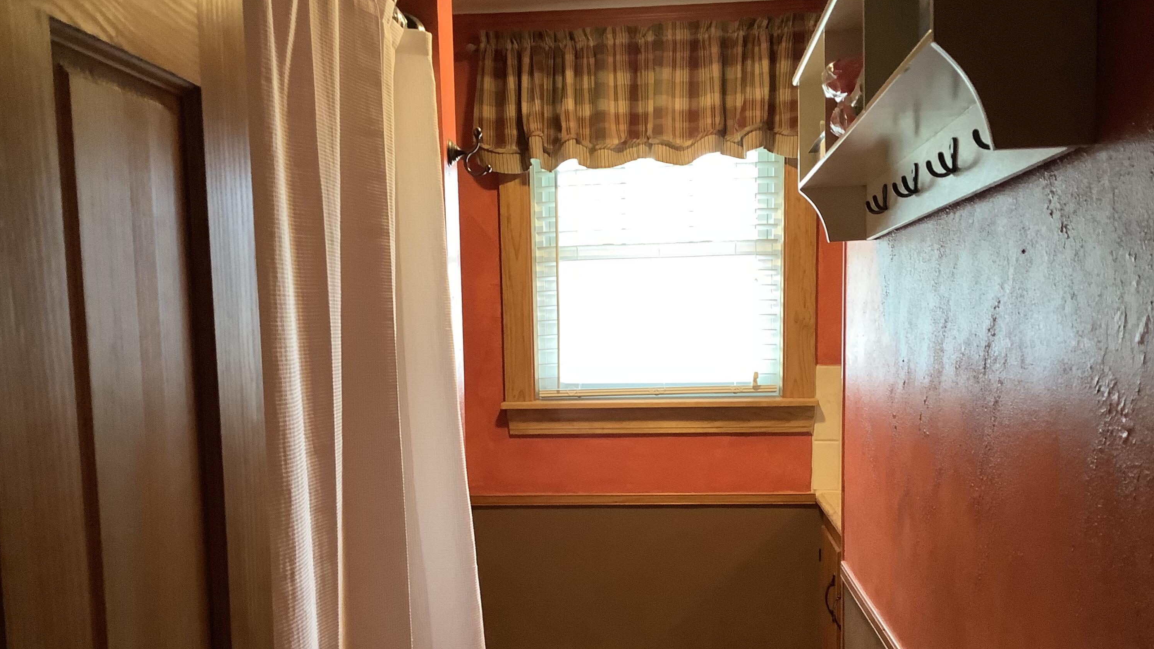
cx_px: 577
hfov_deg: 58.0
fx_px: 1040
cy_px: 431
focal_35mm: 34
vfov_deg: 34.3
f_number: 2.4
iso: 250
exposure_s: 1/40
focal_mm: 3.3
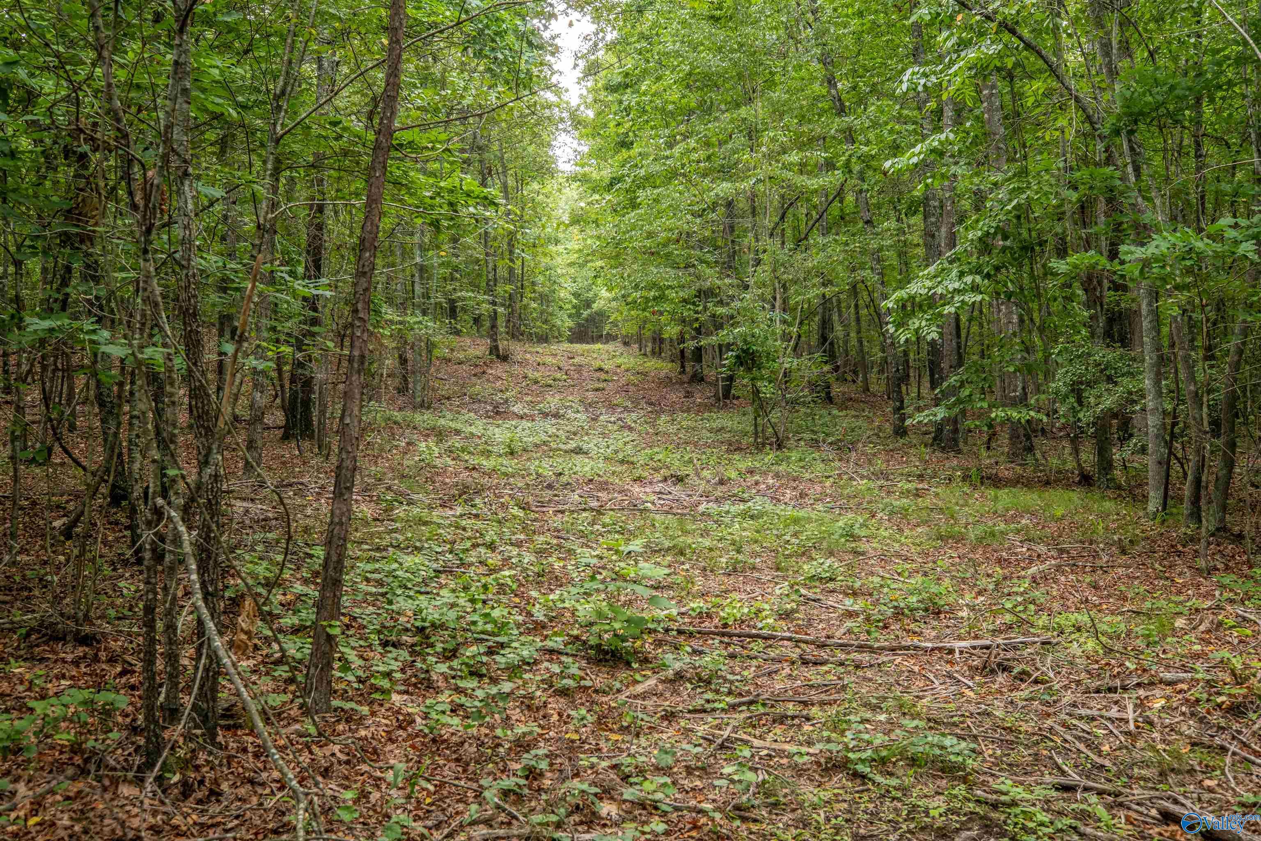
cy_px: 420
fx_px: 1261
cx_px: 630
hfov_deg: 53.1
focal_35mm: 36
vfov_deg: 36.9
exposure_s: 1/40
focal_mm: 24
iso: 800
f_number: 6.4
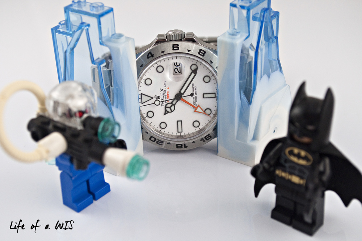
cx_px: 181
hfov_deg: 31.9
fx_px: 633
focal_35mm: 63
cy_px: 120
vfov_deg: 21.5
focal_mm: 42
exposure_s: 1/800
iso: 800
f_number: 8
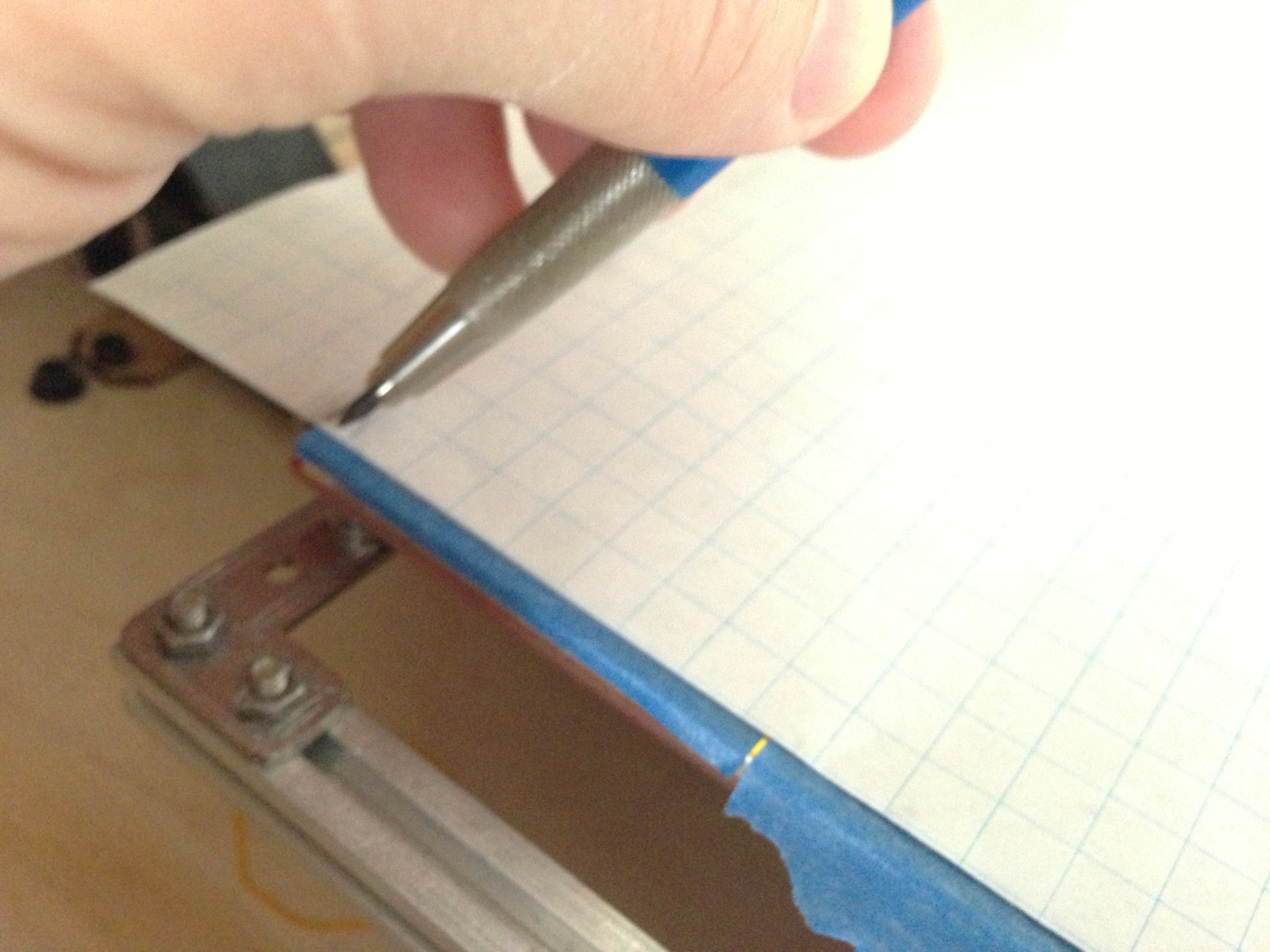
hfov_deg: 55.4
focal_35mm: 33
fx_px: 1211
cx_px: 635
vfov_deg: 42.9
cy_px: 476
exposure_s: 1/15
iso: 800
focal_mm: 4.13
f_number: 2.4
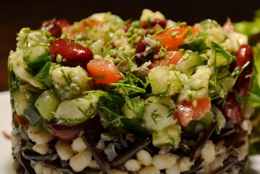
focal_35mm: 139
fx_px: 1003
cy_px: 112
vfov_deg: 9.9
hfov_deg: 14.7
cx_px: 173
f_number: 5.6
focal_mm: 55
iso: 1250
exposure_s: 1/60
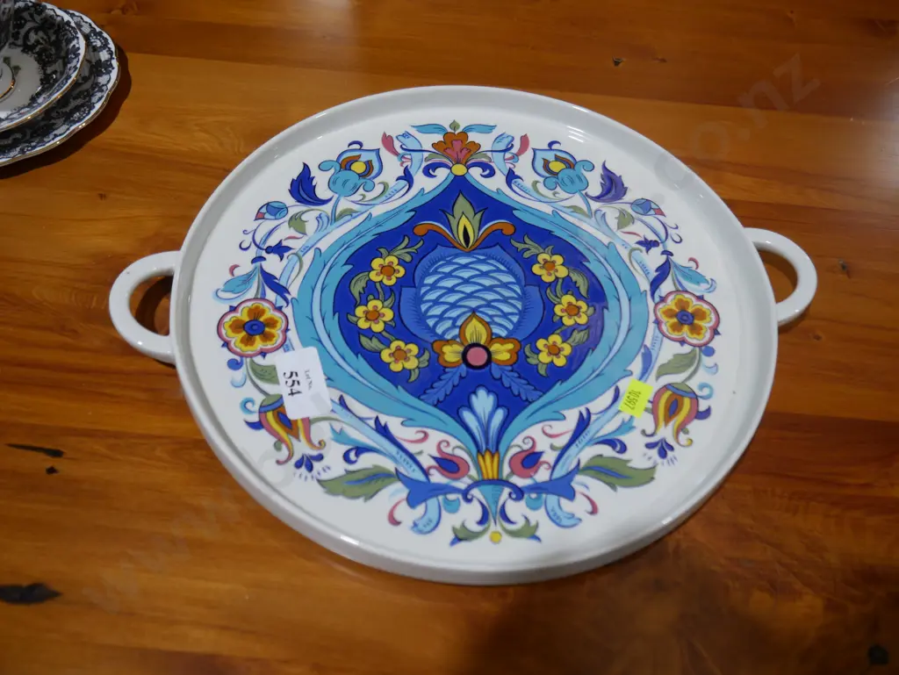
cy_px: 338
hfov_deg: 59.9
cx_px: 450
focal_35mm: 30
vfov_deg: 46.8
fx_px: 779
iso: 200
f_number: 3.6
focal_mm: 15
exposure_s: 1/100
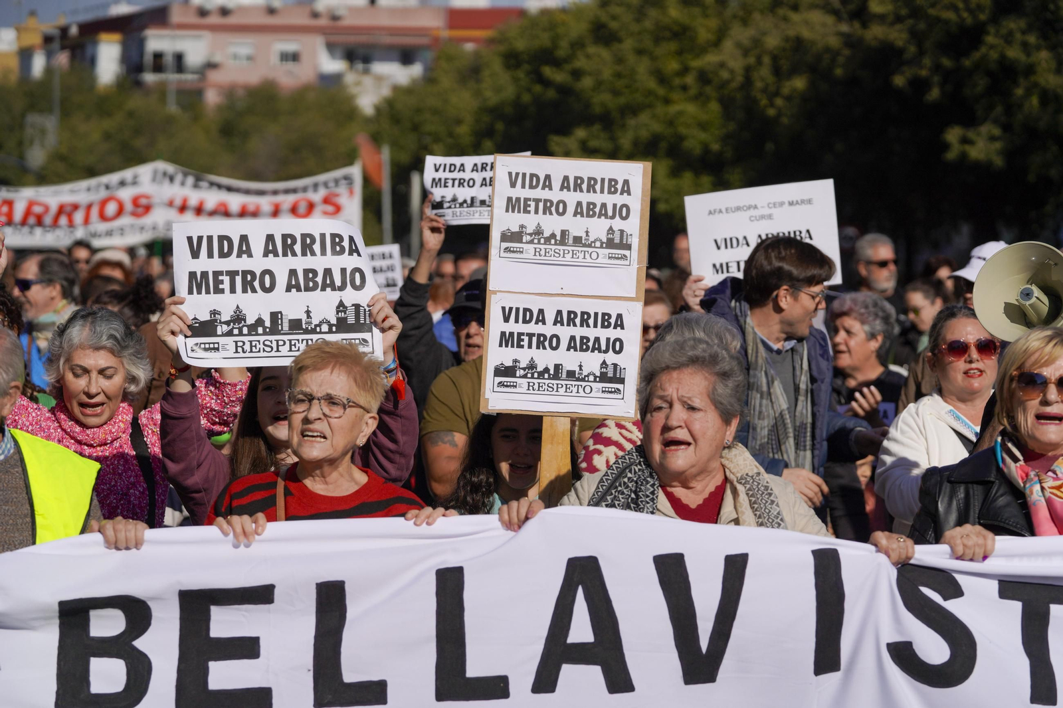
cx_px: 532
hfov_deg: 16.8
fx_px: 3601
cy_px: 354
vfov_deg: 11.2
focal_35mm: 122
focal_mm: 122
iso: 200
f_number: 5
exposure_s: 1/5000
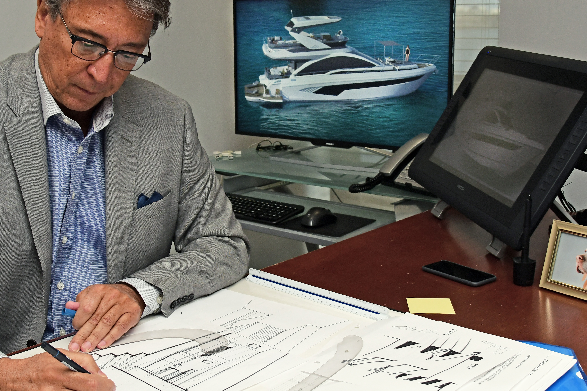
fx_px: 783
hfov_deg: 41.1
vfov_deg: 28.1
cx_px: 263
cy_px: 193
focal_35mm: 48
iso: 640
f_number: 9
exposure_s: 1/60
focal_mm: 24
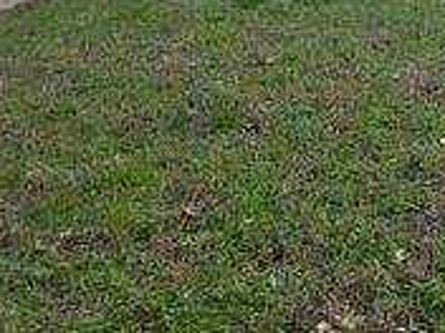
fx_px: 951
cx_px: 609
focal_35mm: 74
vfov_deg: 18.1
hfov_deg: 22.8
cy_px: -137
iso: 40
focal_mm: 5.4
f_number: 1.8
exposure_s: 1/1967
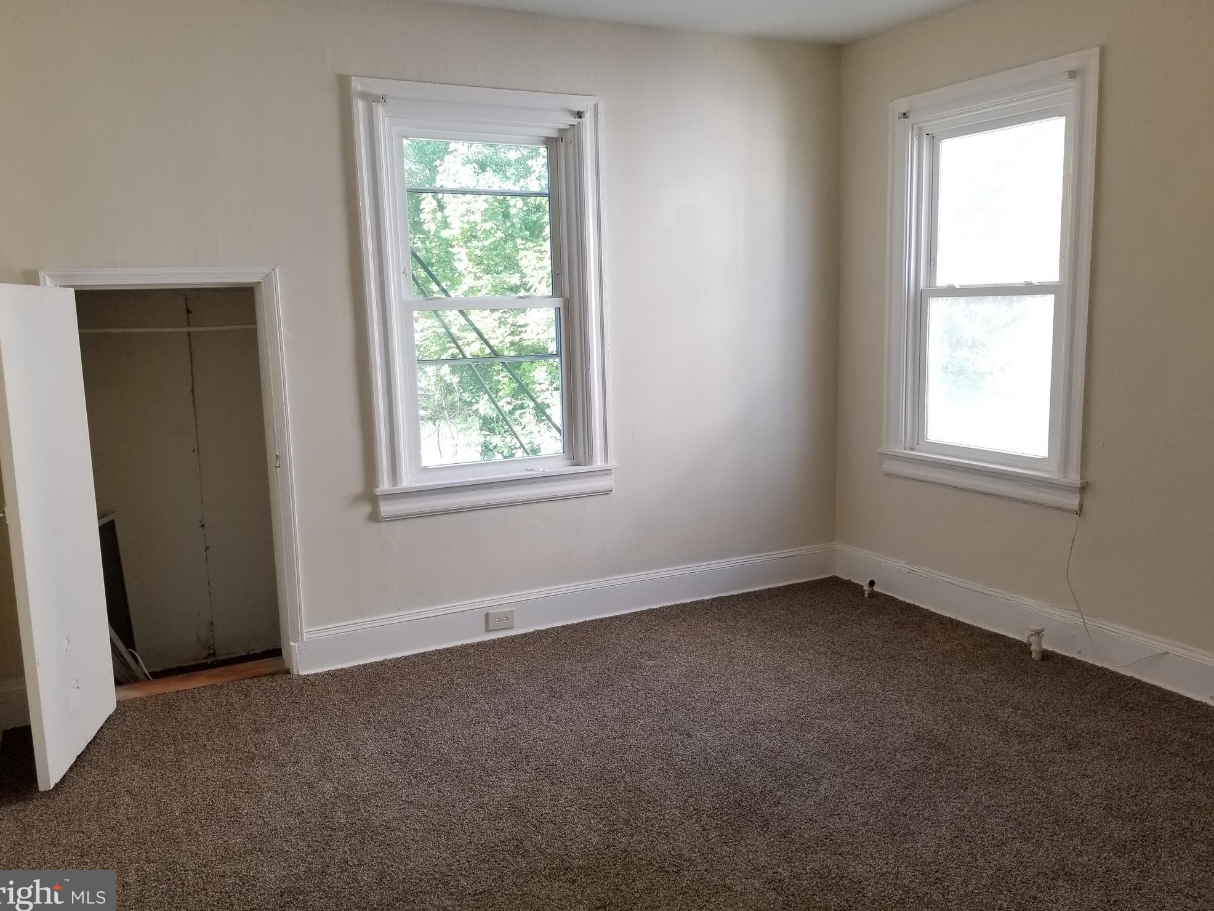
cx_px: 592
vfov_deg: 51.4
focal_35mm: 27
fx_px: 947
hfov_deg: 65.3
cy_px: 447
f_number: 1.7
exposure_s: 1/120
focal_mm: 4.25
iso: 100
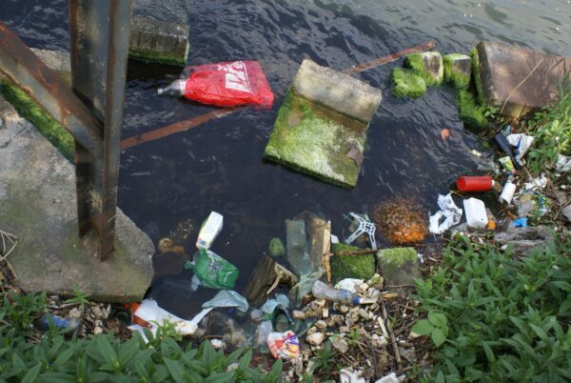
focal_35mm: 33
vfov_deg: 40.1
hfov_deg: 57.2
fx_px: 524
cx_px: 286
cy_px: 192
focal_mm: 22
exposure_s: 1/80
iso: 100
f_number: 8
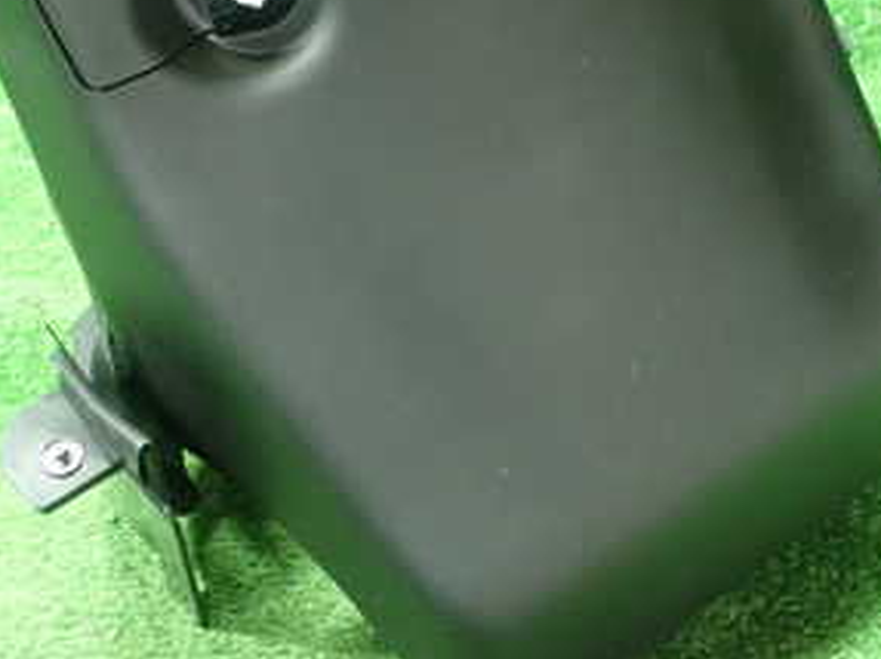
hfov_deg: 30.7
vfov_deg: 23.0
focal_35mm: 63
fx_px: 1602
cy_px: 151
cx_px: 422
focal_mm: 5.5
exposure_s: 1/50
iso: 800
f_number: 2.3
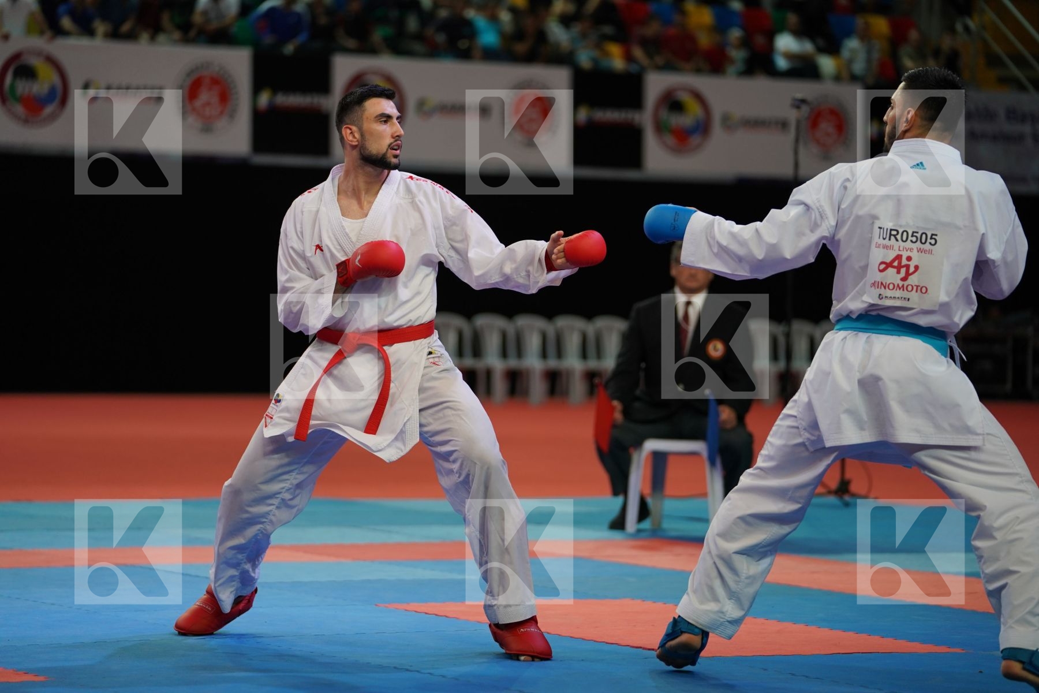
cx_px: 520
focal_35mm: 135
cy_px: 346
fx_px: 3896
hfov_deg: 15.2
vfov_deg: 10.2
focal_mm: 135
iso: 800
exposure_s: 1/1000
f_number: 2.8
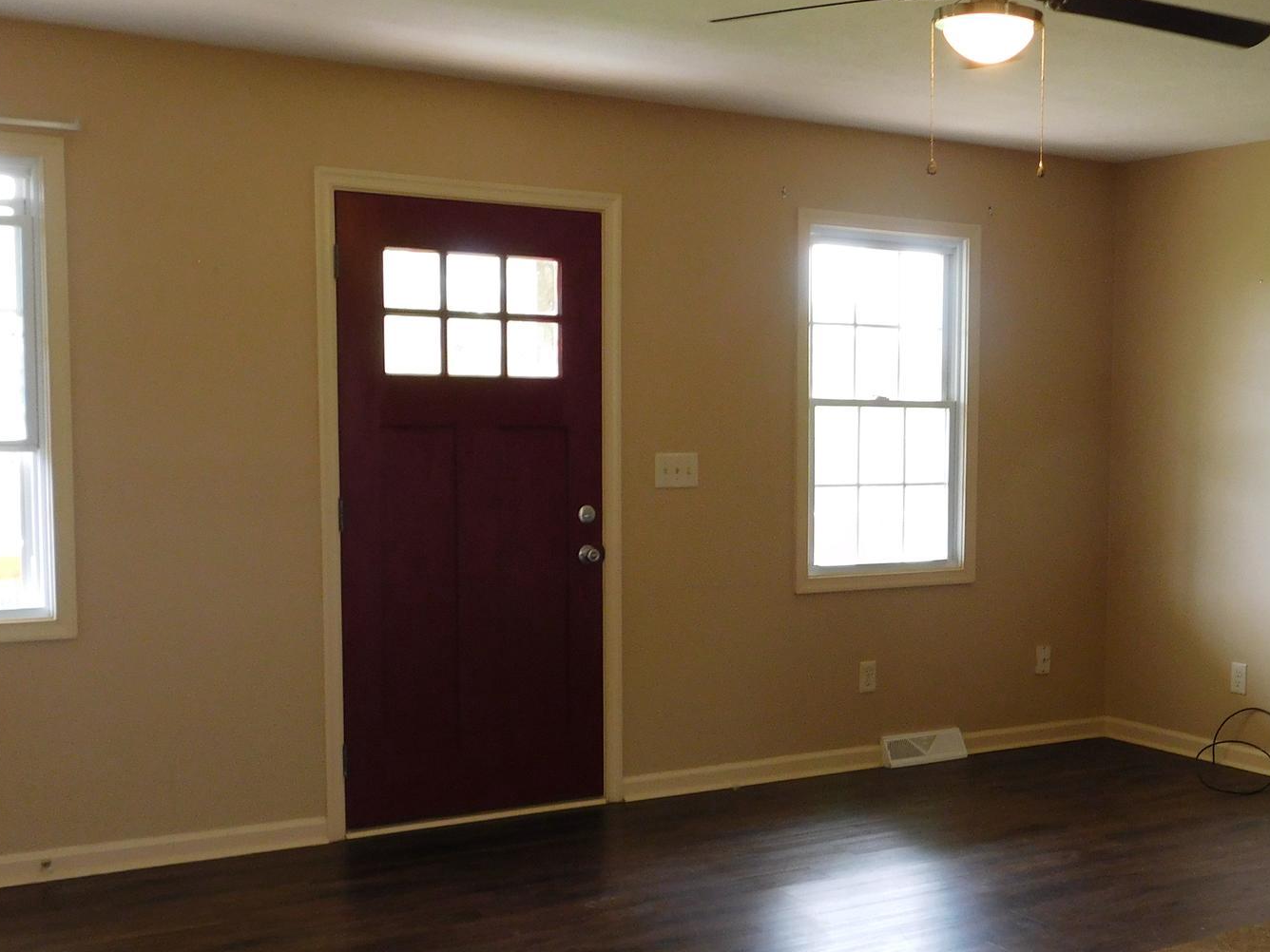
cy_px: 572
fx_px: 1688
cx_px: 883
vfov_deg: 31.4
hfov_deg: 40.5
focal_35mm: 46
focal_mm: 5.3
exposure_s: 1/30
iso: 200
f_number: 3.2
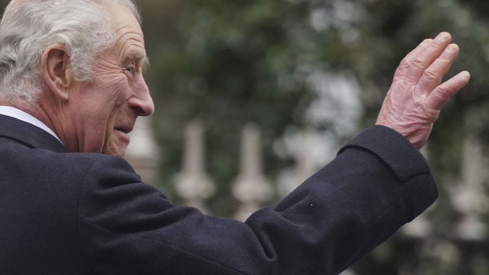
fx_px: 6833
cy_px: 160
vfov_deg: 2.3
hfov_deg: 4.1
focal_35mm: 527
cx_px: 161
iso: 5000
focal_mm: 334
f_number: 5.6
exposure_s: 1/1000
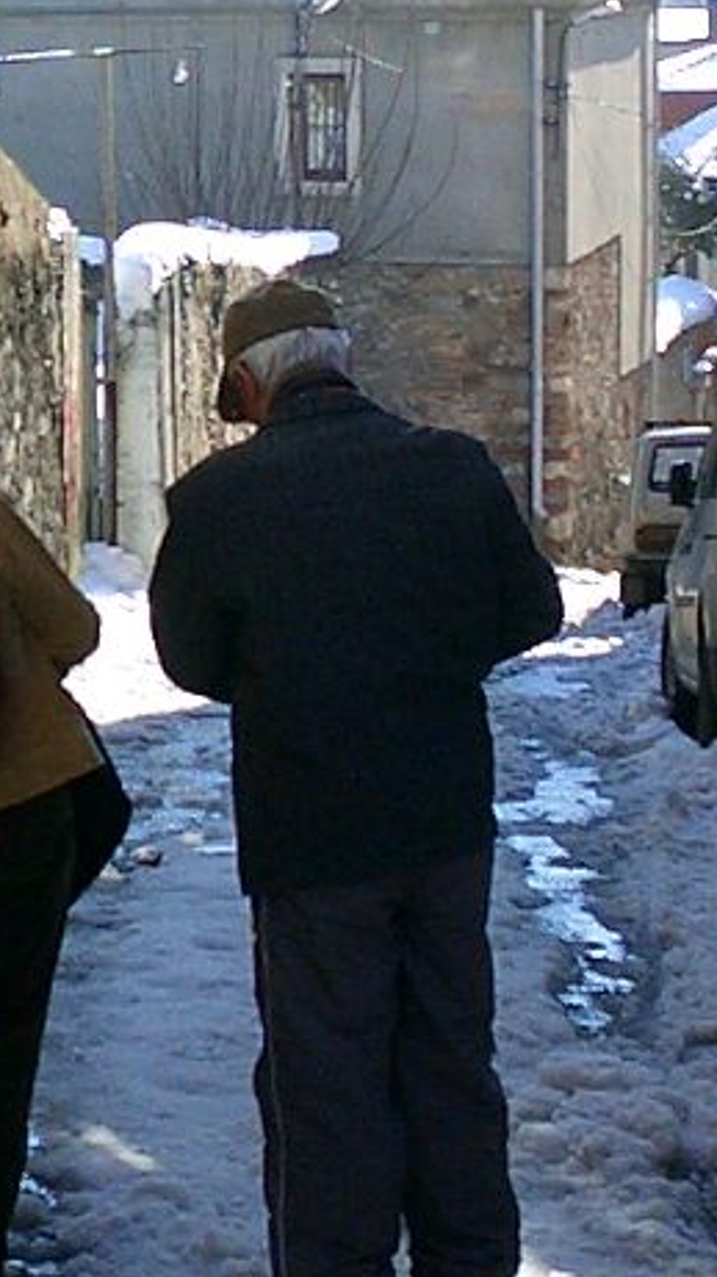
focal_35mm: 112
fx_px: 3789
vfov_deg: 18.9
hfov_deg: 10.7
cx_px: -80
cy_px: 260
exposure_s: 1/500
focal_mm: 5.6
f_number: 3.5
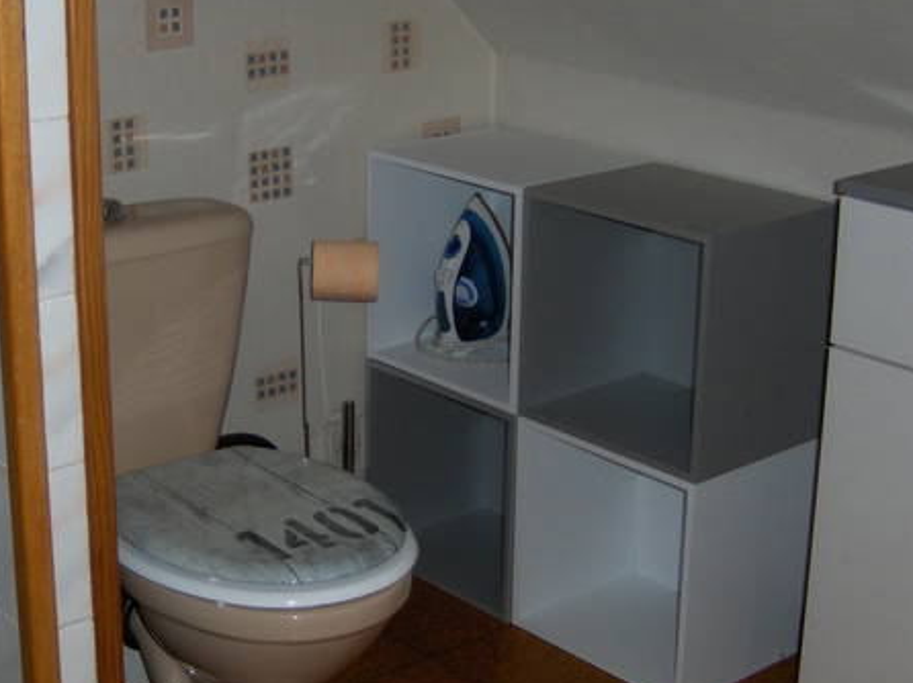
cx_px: 303
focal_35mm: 62
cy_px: 286
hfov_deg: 31.0
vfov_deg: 23.6
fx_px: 1634
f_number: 2.8
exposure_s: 1/60
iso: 100
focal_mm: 7.5
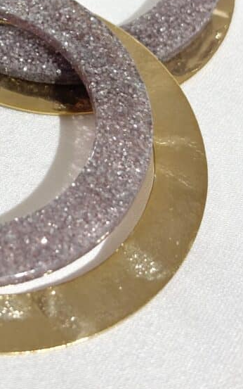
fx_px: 1080
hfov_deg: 12.7
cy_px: 46
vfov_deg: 20.0
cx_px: -1
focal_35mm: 102
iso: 32
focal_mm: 5.96
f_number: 1.6
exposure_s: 1/100
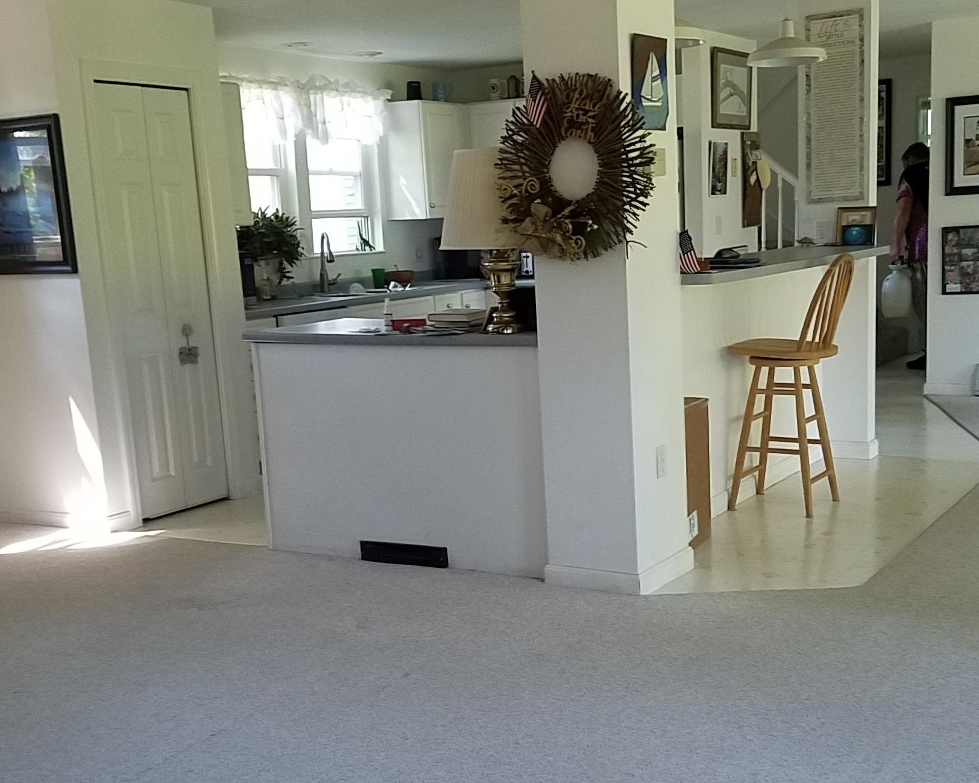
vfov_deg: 33.4
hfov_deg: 41.1
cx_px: 515
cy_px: 455
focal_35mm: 45
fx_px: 1304
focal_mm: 4.2
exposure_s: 1/60
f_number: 1.7
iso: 200
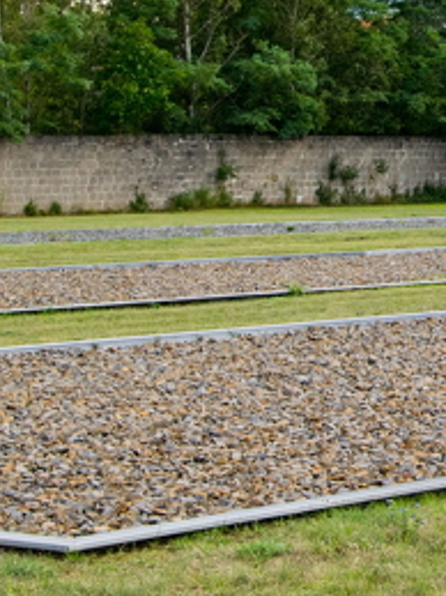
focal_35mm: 150
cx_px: 738
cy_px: 30
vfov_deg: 13.0
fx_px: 2579
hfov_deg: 9.5
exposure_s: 1/250
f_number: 10
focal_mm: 34
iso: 400
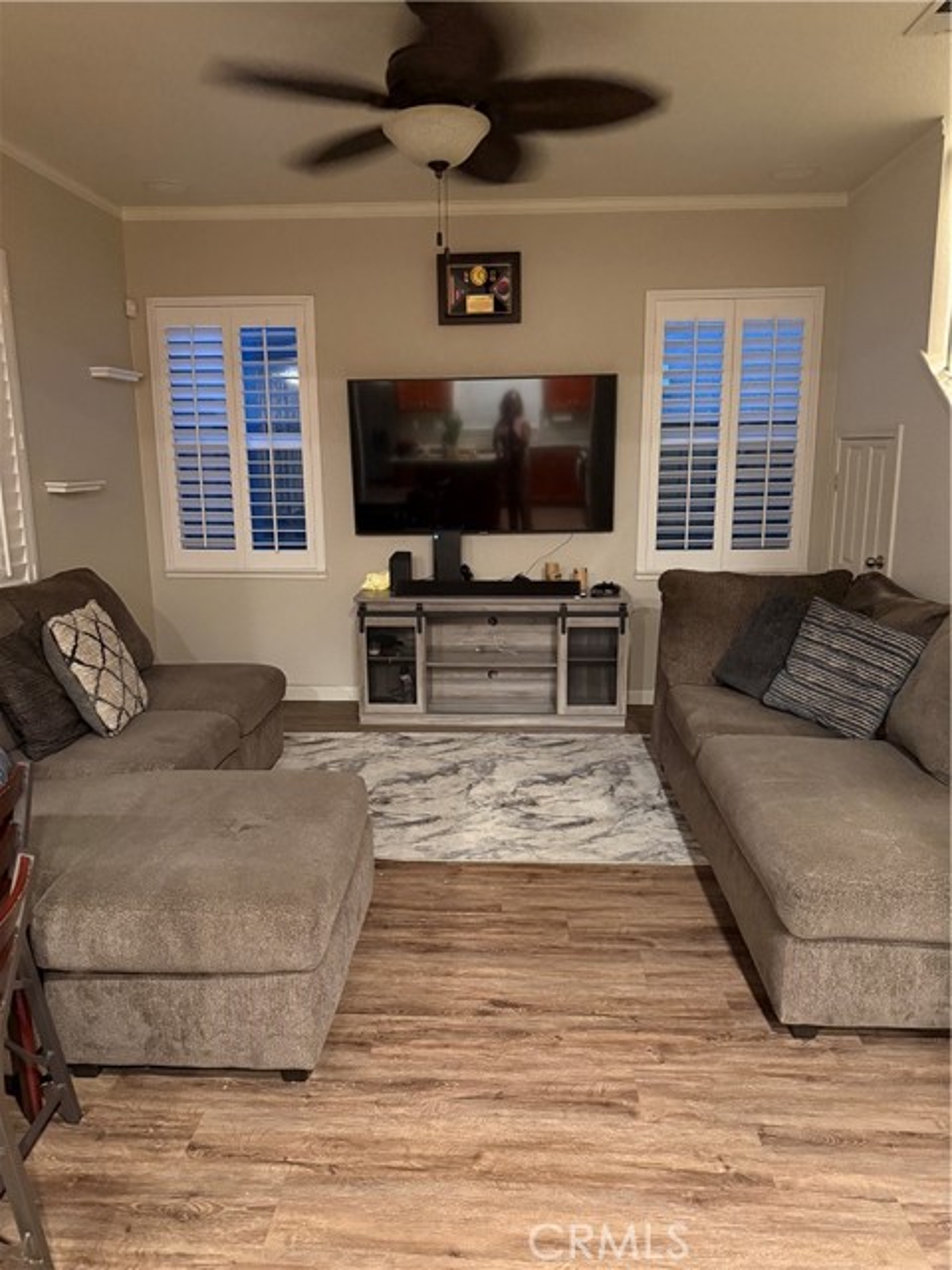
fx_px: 880
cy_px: 635
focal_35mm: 24
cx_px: 476
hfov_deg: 56.8
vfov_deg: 71.6
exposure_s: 1/30
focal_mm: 6.76
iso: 1000
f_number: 1.78
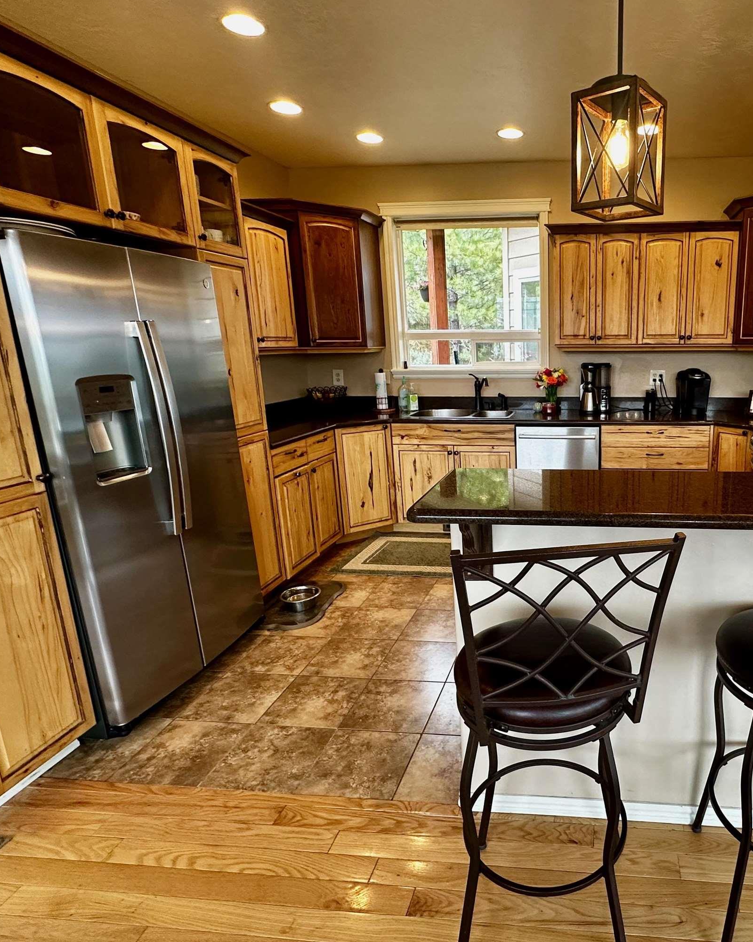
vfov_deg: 77.6
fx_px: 585
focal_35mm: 21
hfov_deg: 62.2
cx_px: 553
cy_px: 475
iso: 250
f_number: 2.2
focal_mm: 2.22
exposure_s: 1/120
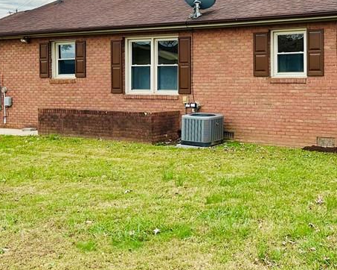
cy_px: 75
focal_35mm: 53
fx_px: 528
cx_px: 256
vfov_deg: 28.3
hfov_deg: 34.6
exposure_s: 1/2155
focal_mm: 6.86
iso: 80
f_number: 1.78
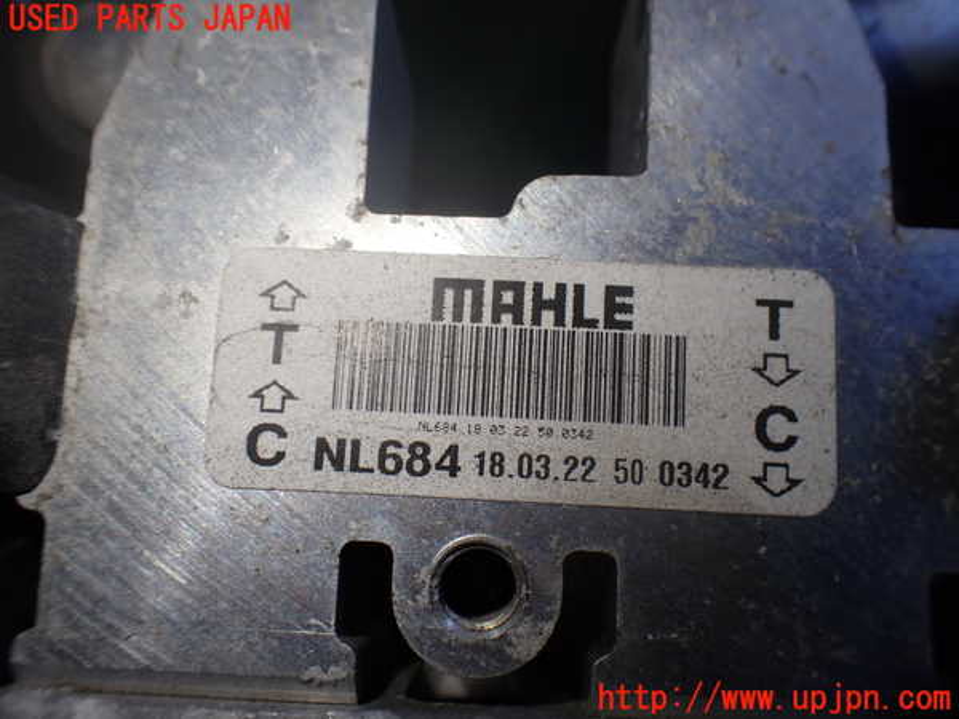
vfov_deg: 46.8
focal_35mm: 30
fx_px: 831
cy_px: 360
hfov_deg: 60.0
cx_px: 480
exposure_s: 1/125
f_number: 3.2
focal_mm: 5.4
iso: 100
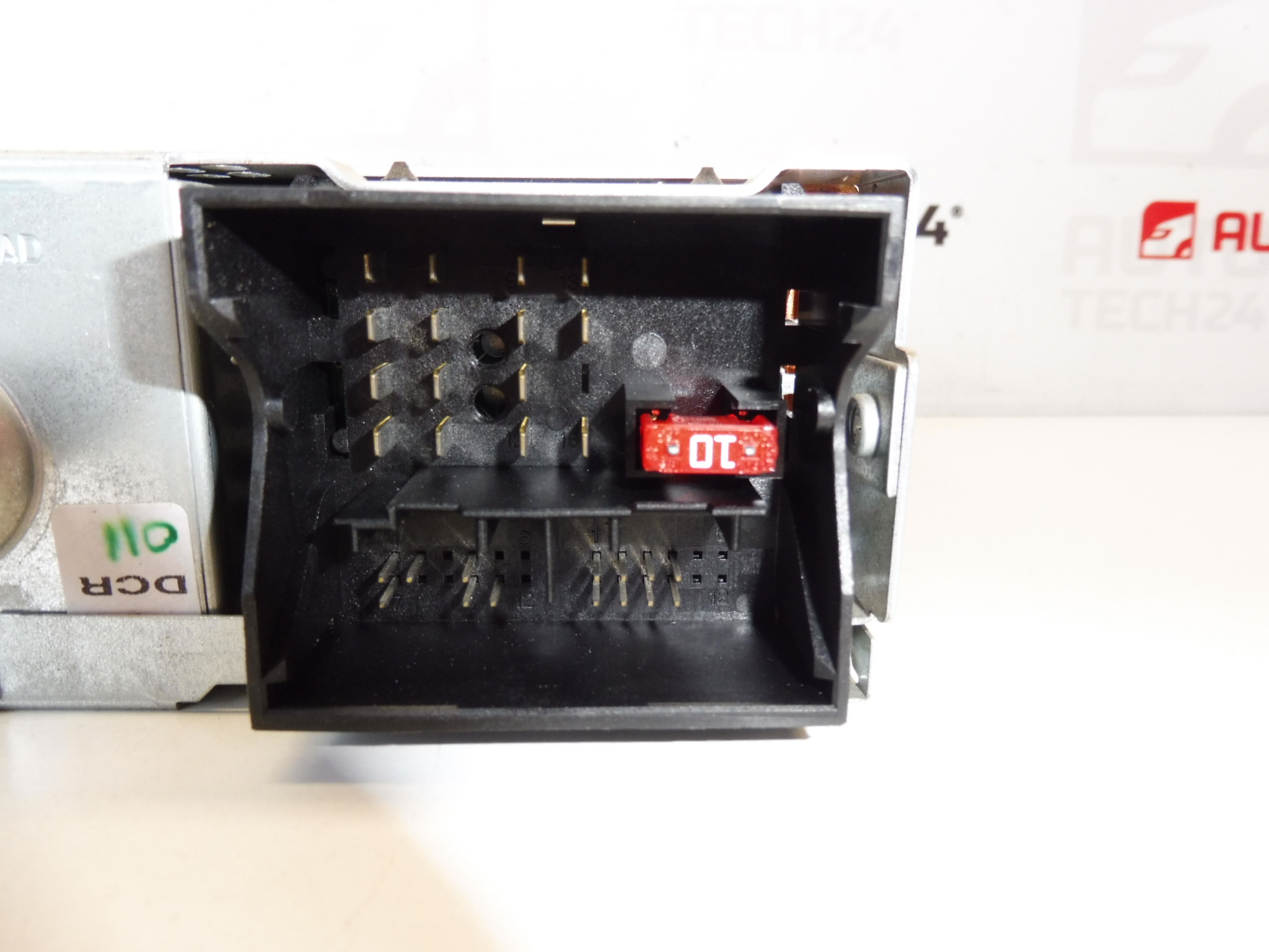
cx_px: 634
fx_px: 880
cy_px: 476
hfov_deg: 71.6
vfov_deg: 56.8
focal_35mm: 24
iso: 200
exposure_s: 1/60
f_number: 4
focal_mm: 4.3
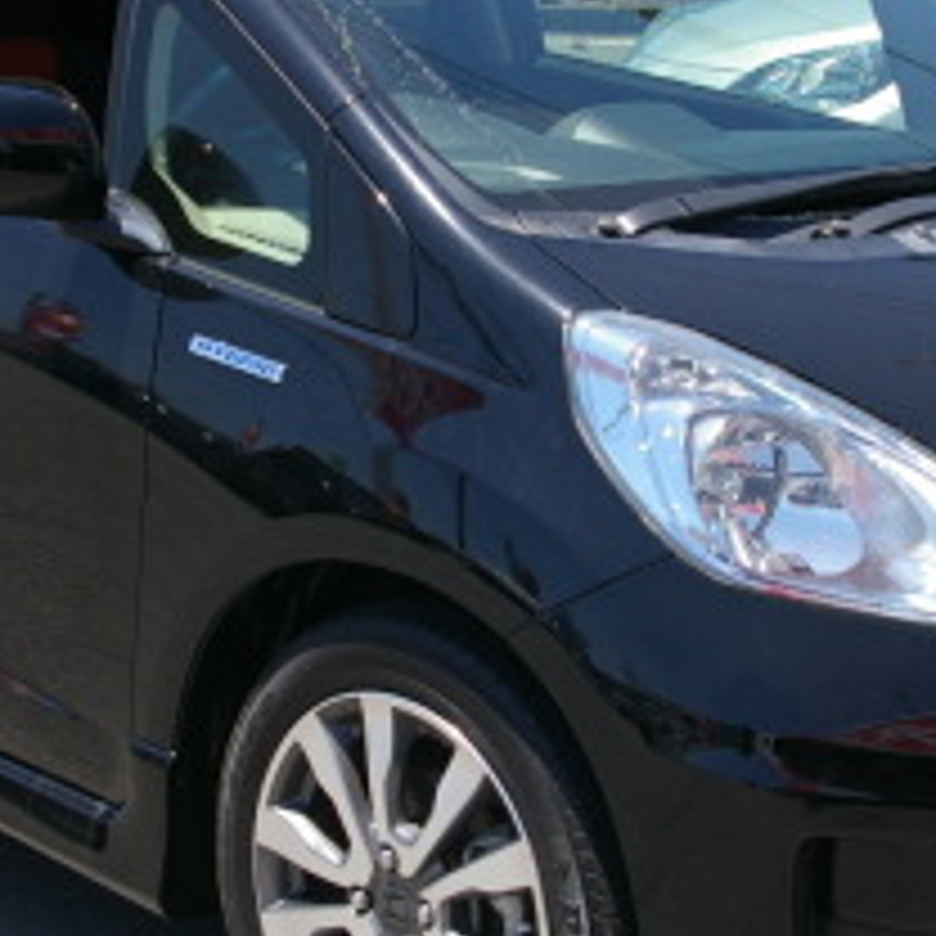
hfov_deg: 18.5
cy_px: 382
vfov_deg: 18.5
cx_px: 459
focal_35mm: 94
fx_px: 2876
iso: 200
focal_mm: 24
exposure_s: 1/250
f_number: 8
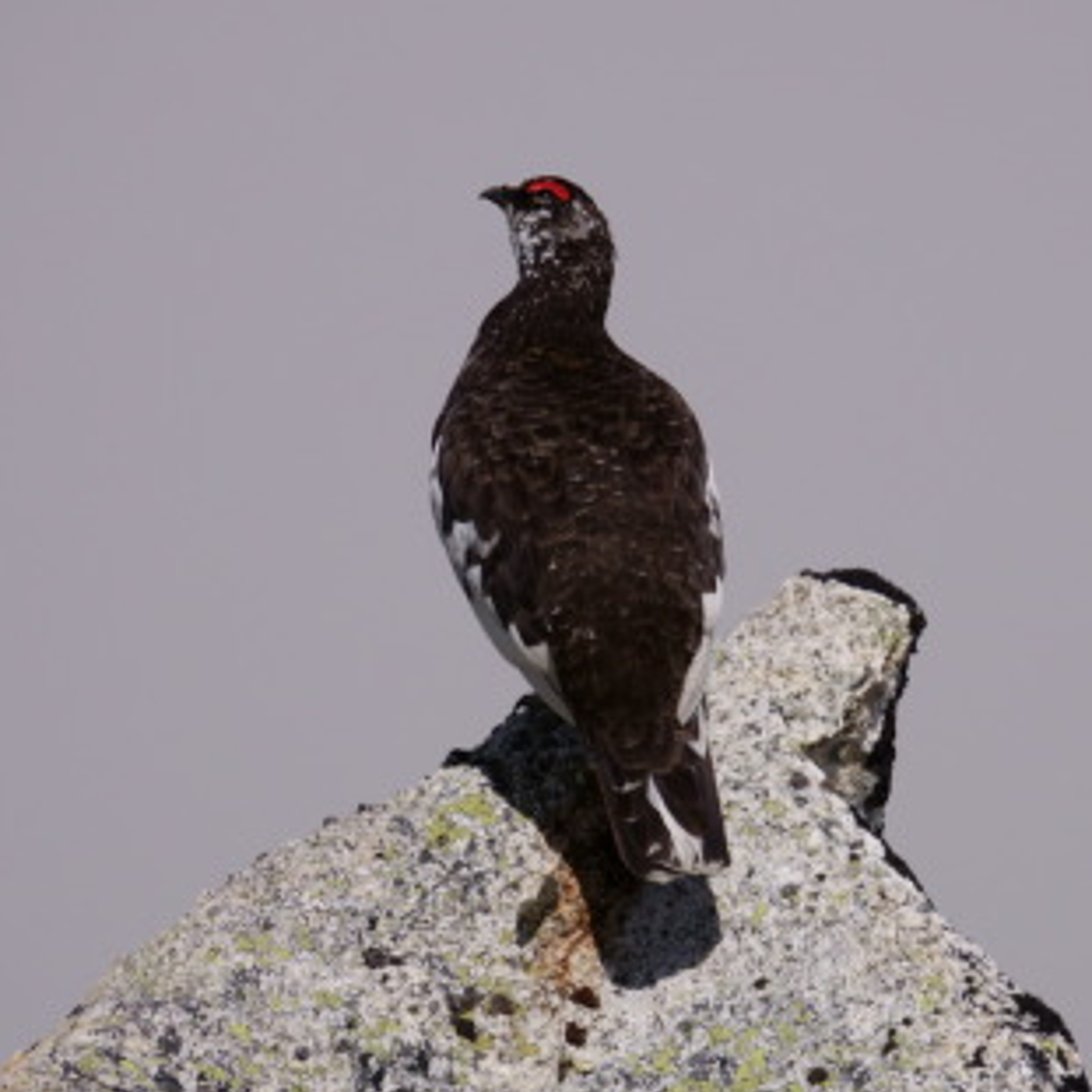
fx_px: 37475
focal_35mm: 1050
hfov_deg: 1.7
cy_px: 623
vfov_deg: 1.7
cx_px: 660
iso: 100
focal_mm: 220
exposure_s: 1/1600
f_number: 5.6
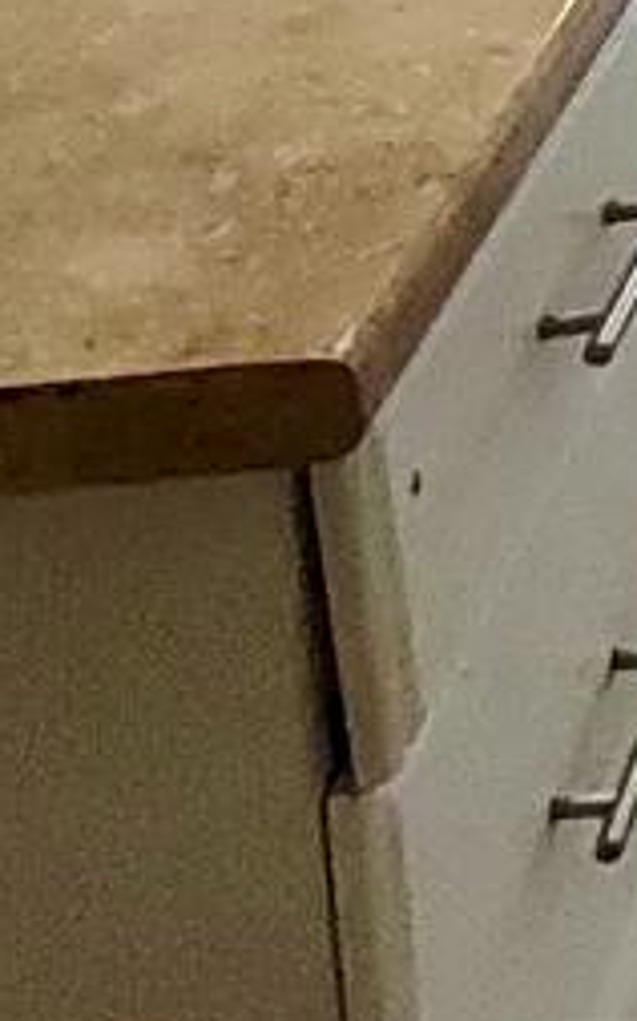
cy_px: -730
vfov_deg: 17.1
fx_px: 2863
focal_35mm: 103
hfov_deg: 9.2
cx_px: 2113
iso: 631
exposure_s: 1/60
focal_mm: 1.66
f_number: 2.2
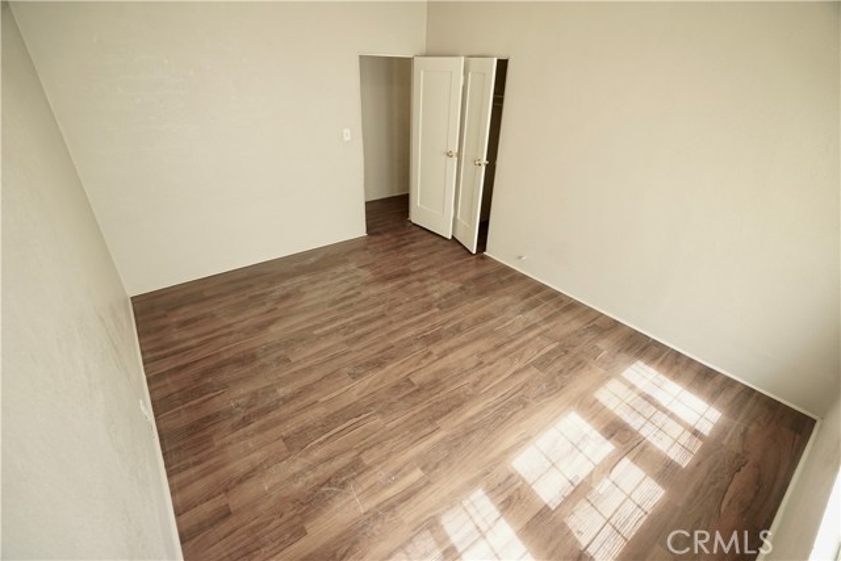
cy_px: 280
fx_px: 374
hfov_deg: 96.7
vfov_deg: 73.8
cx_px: 420
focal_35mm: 16
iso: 800
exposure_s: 1/60
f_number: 4
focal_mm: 16
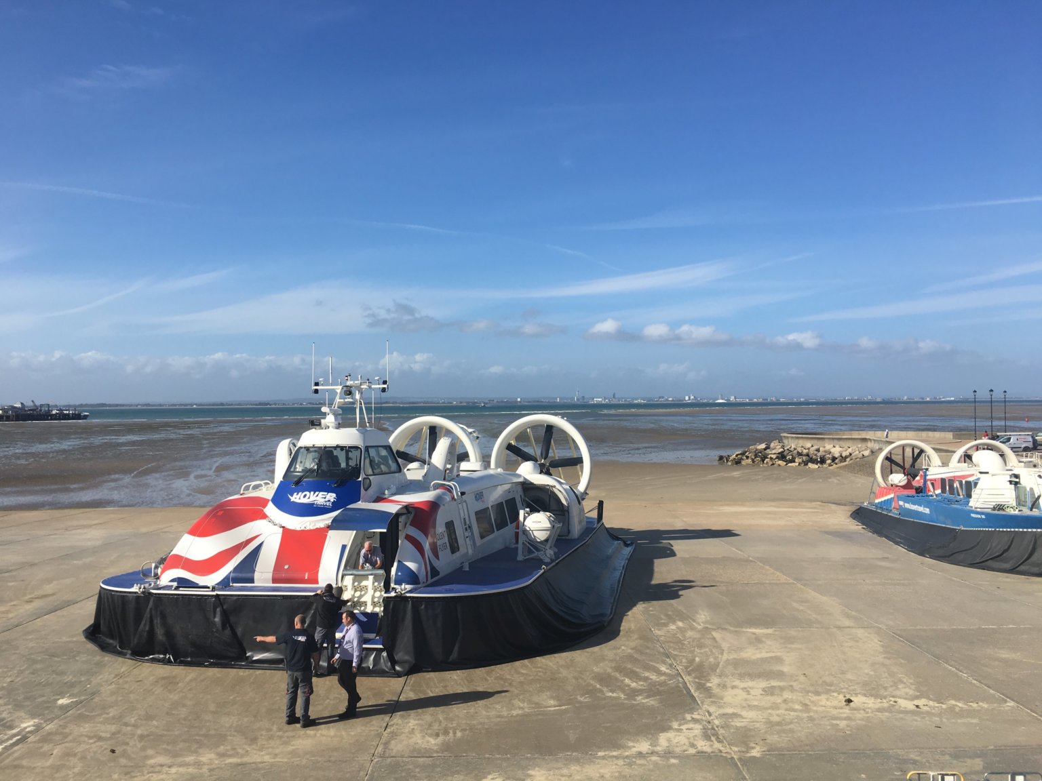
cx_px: 521
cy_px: 390
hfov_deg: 61.7
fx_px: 873
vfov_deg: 48.2
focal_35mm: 29
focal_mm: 4.15
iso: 25
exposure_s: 1/1972
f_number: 2.2
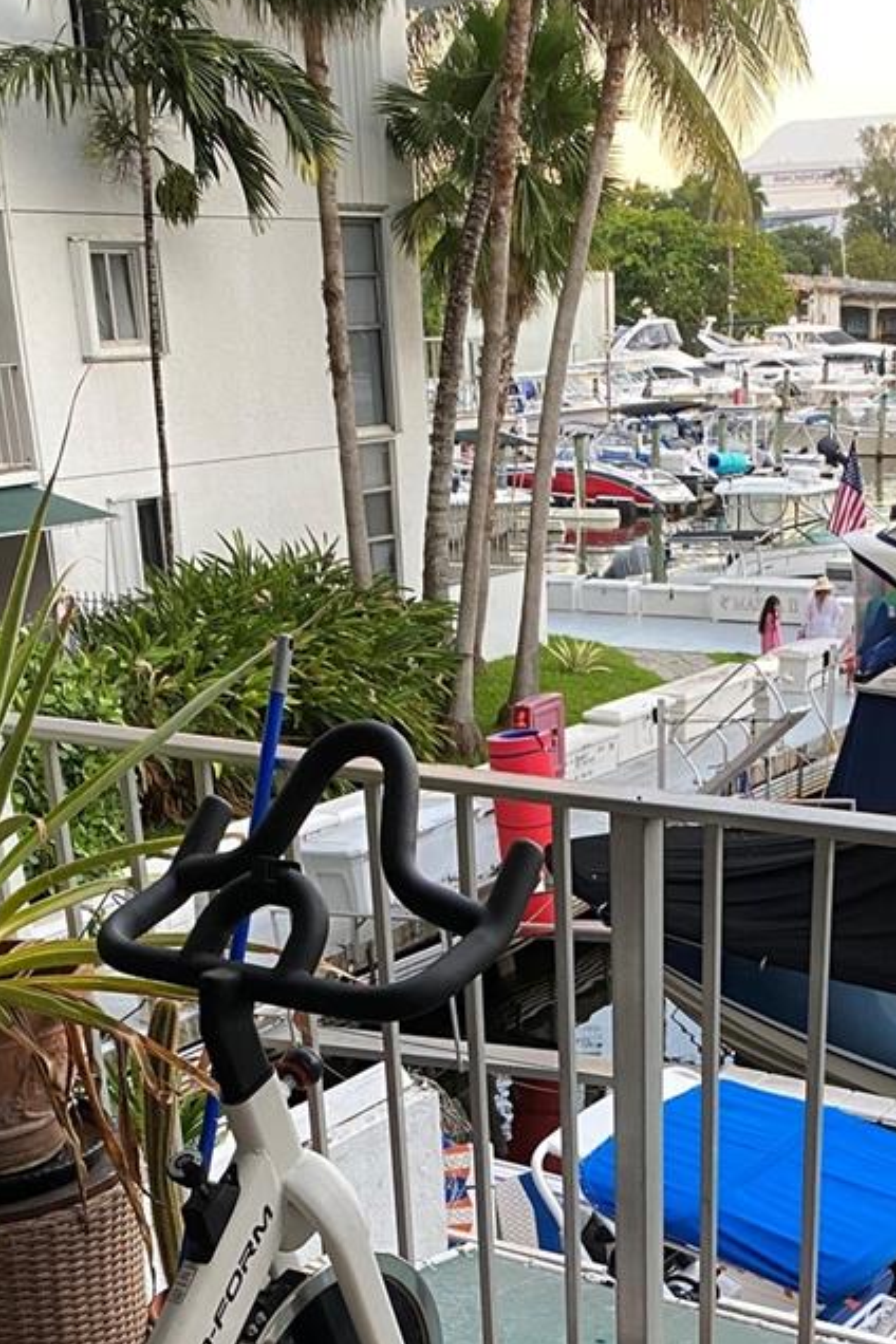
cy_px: 1234
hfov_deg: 26.4
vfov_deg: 36.3
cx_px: 562
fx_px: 1904
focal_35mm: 51
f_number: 1.8
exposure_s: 1/60
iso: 160
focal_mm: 4.25
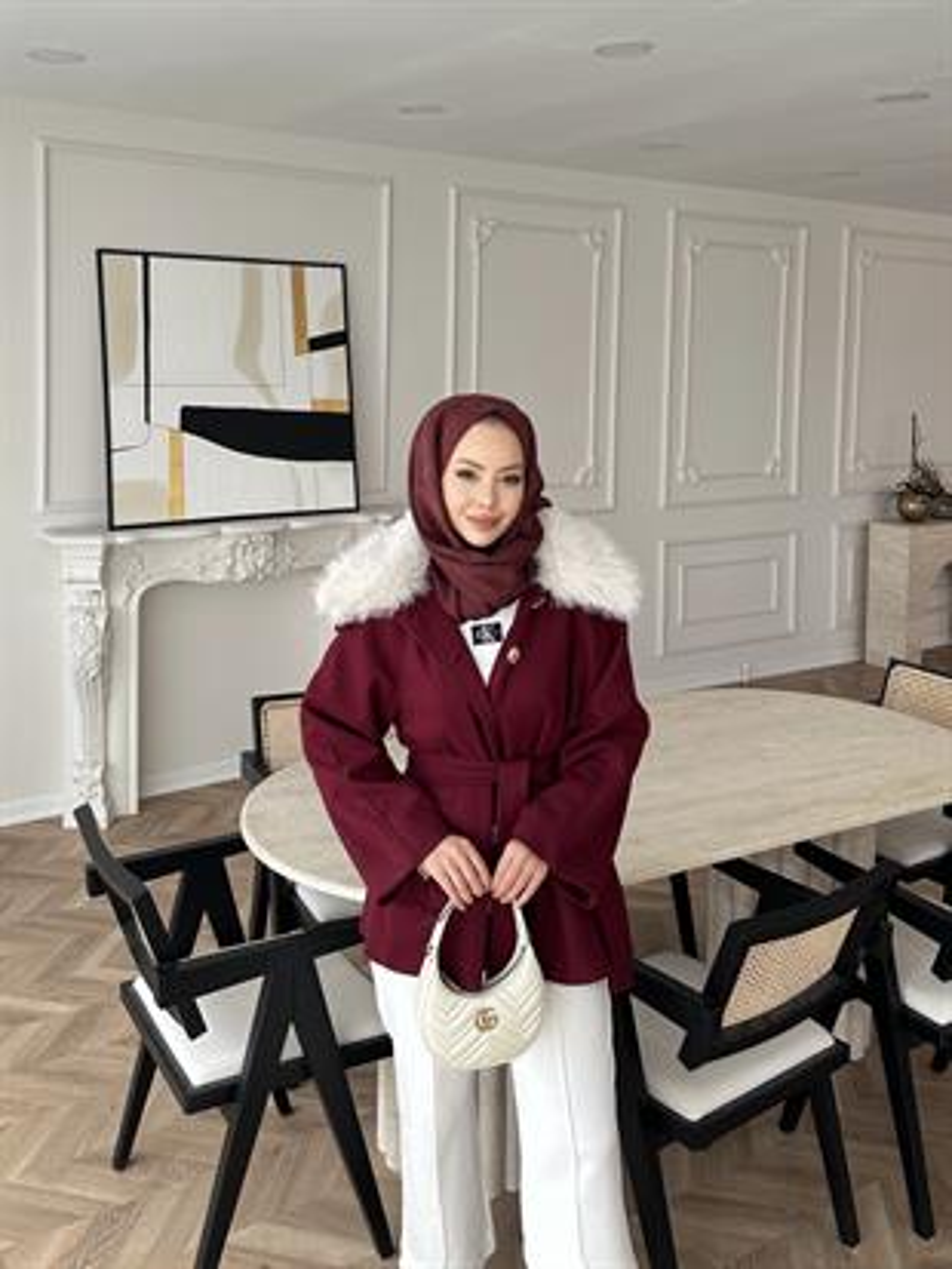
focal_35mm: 24
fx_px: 880
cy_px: 634
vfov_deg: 71.6
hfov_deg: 56.8
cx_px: 476
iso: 64
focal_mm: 6.86
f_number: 1.78
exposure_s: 1/228
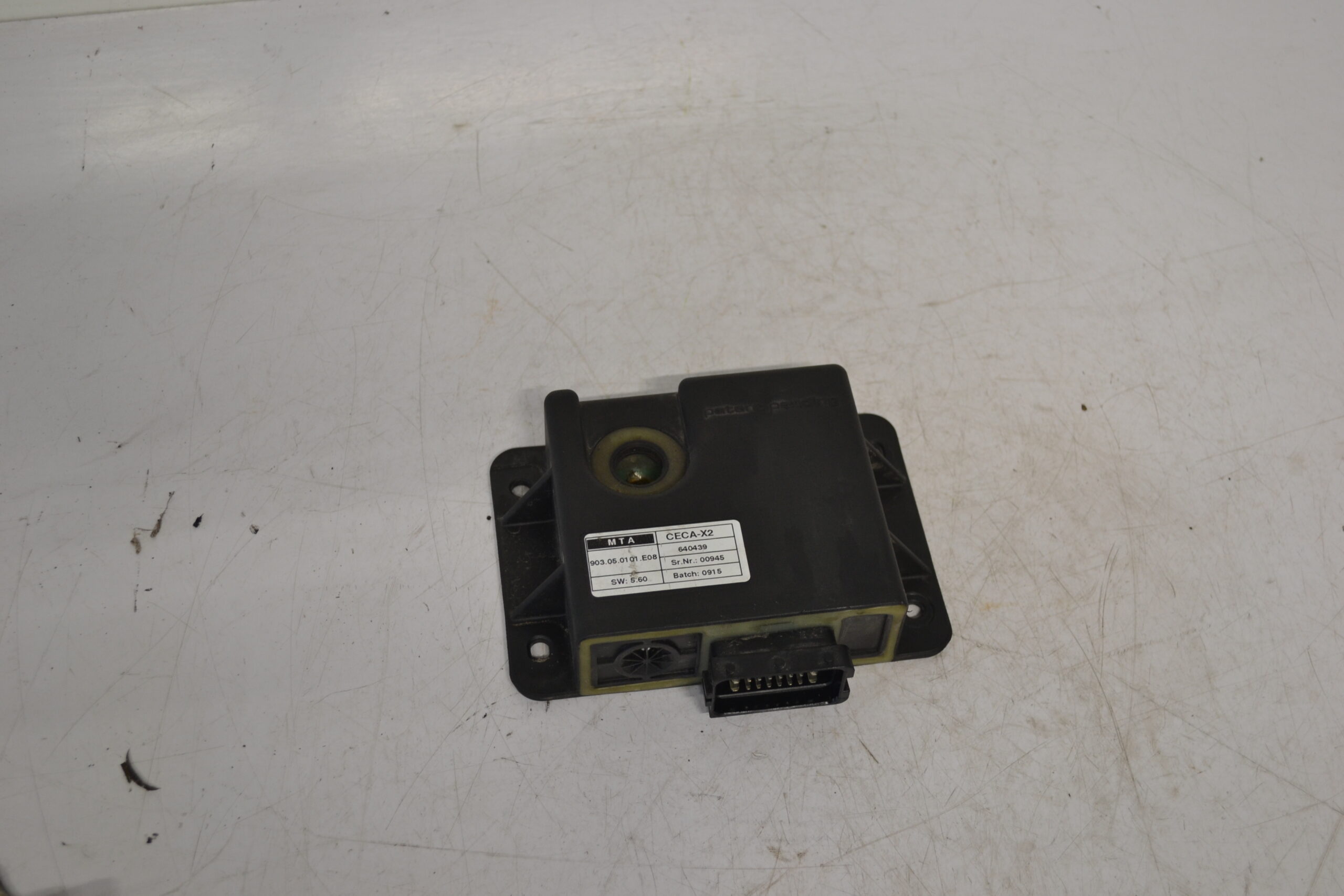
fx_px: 1792
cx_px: 672
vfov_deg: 28.1
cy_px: 448
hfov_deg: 41.1
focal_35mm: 48
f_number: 4.8
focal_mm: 32
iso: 400
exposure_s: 1/30
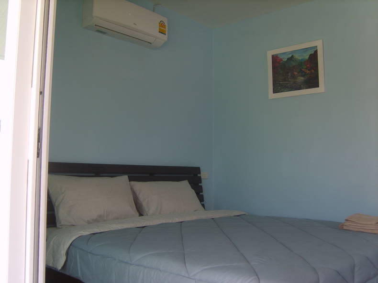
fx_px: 382
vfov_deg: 40.7
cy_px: 142
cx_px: 189
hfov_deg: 52.6
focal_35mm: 35
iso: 50
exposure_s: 1/125
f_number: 2.8
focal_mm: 7.4
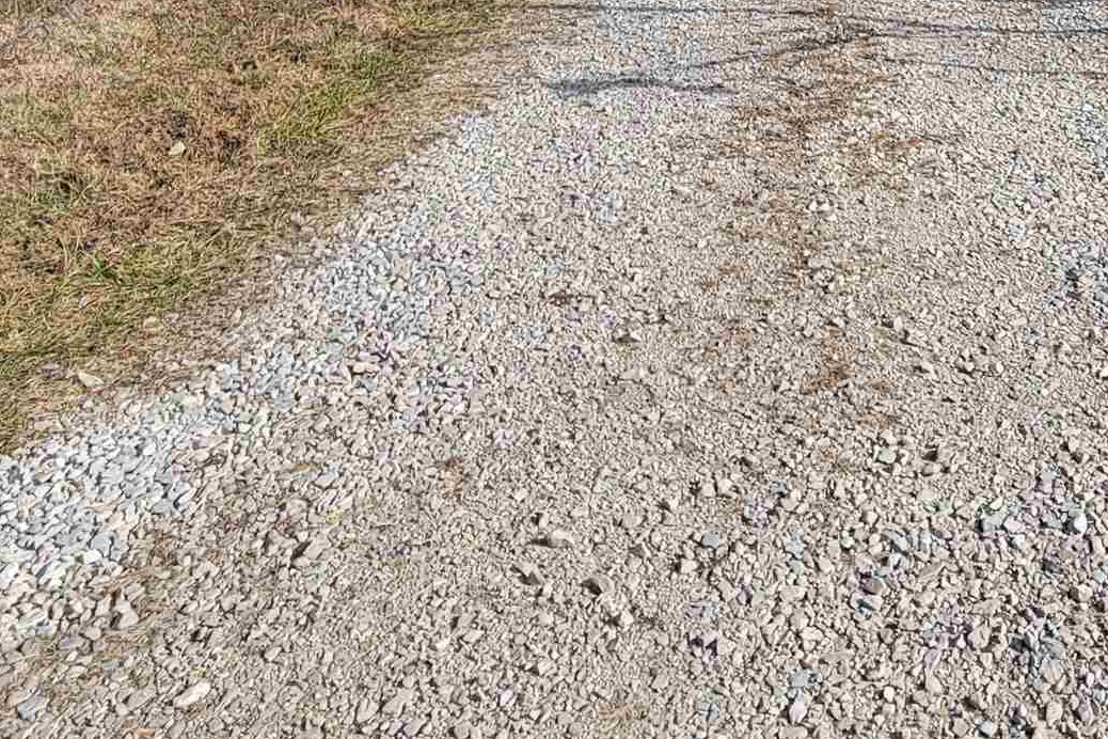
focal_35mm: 40
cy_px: -66
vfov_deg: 30.1
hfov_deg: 43.3
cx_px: 1043
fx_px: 1231
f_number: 2.2
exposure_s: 1/1641
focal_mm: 2.2
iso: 50
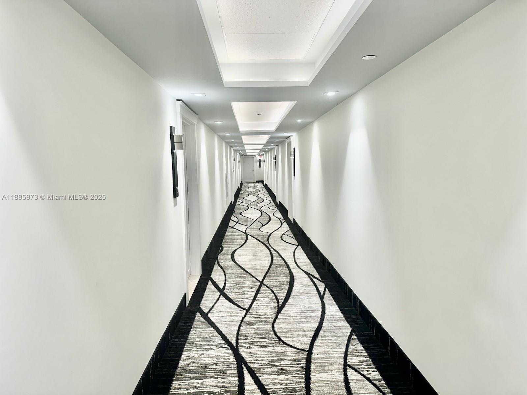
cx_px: 264
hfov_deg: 71.6
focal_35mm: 24
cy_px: 198
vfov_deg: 56.8
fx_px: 365
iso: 100
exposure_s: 1/120
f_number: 1.78
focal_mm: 6.86
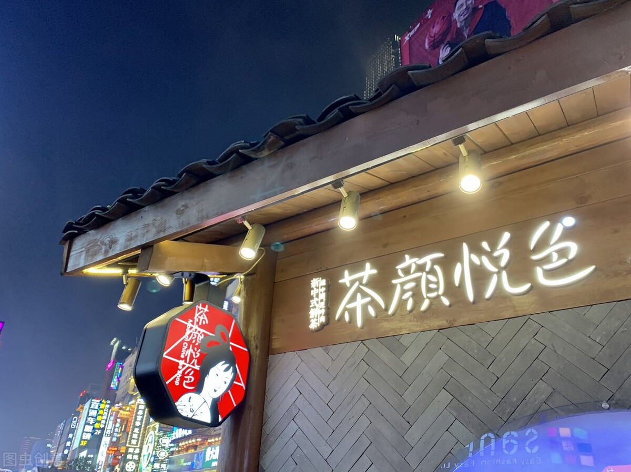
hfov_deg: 67.3
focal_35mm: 26
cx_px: 316
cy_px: 236
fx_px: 474
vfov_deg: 53.0
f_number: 1.8
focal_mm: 4.25
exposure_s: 1/50
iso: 125
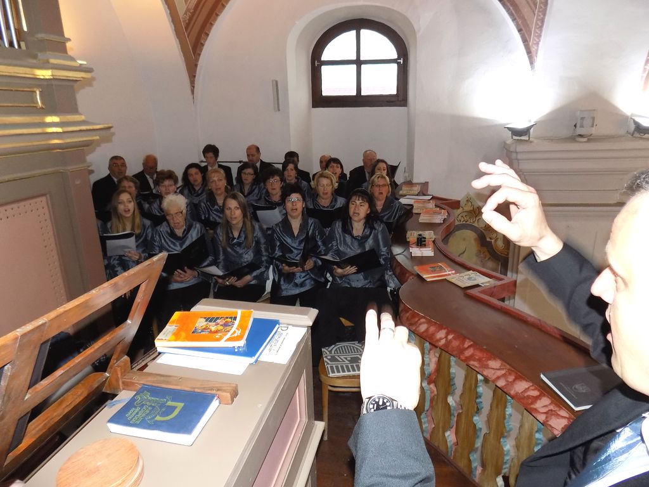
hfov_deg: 73.9
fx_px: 431
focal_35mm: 23
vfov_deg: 58.9
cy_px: 244
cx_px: 324
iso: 200
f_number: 3.1
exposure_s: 1/30
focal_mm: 4
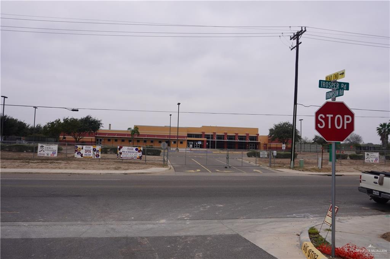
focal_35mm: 27
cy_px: 130
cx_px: 195
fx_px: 292
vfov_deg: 47.9
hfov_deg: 67.4
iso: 100
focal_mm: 18
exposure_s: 1/100
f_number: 6.3
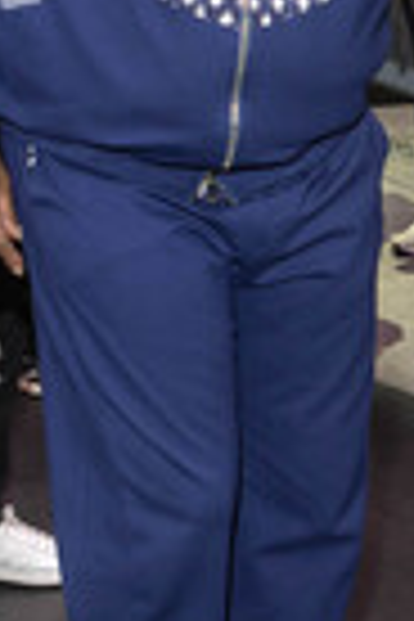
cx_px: 261
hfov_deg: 16.2
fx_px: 1449
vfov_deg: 23.9
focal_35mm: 84
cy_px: 140
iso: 800
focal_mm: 29
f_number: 4
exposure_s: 1/200
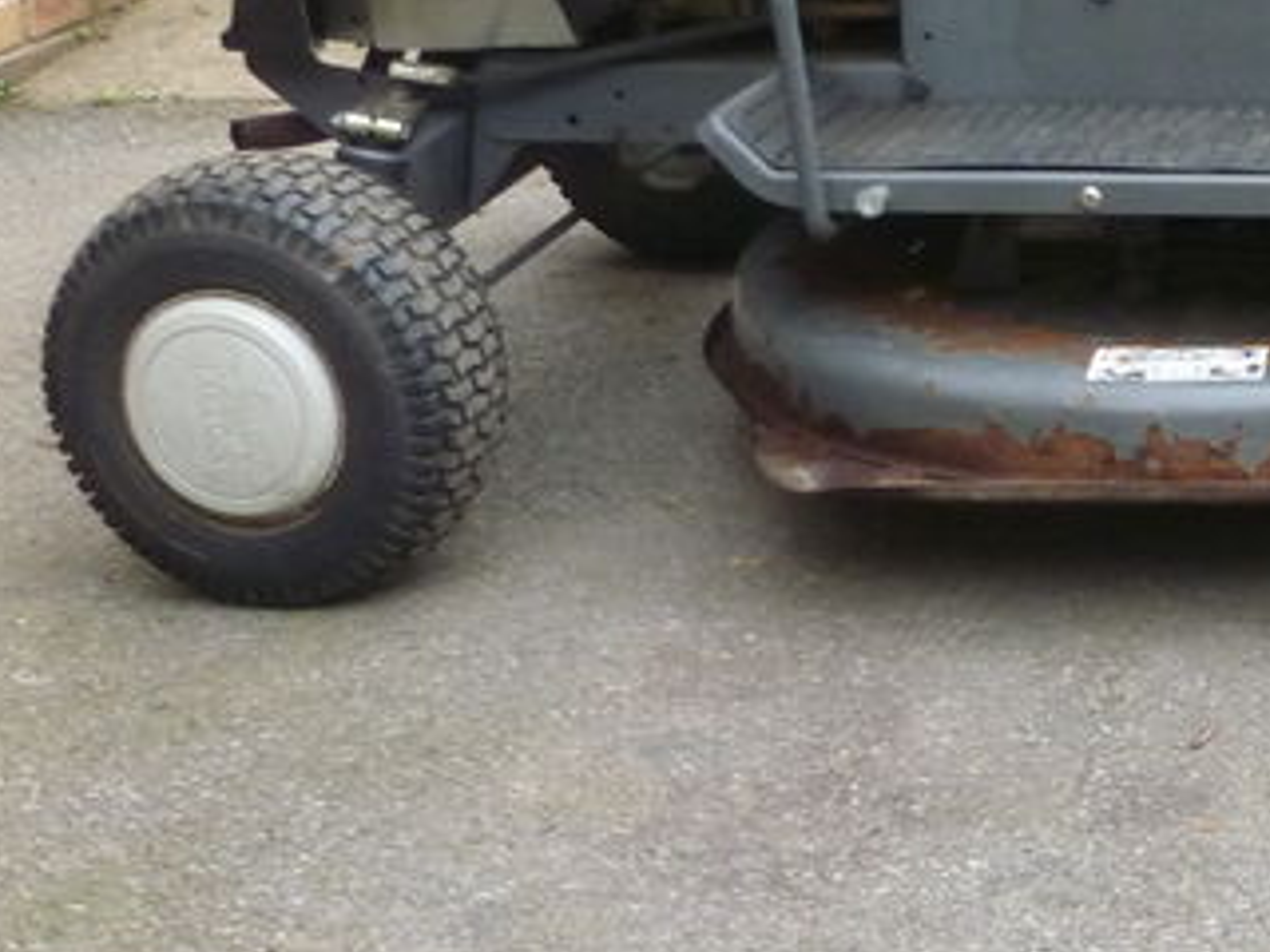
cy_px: -20
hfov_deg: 23.8
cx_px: 1512
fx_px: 2752
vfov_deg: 19.0
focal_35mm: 75
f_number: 3.3
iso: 250
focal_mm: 4.3
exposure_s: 1/60
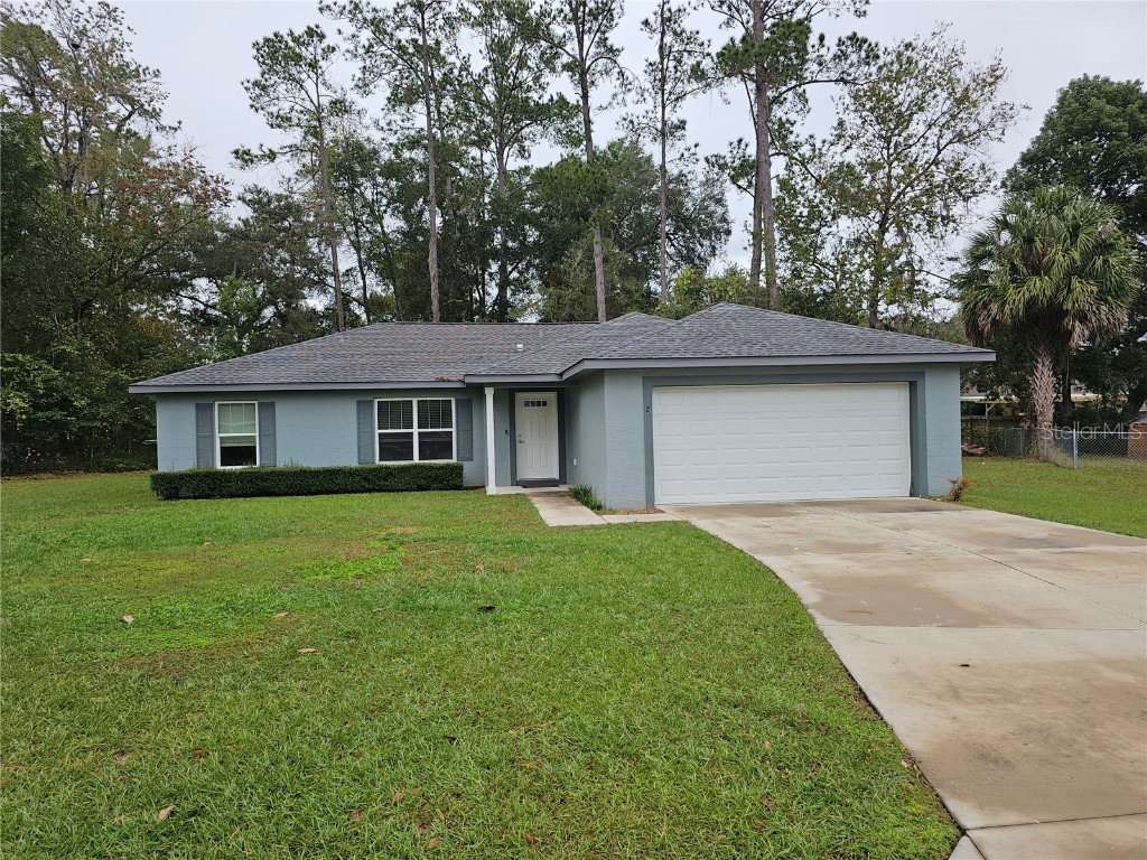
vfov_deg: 58.9
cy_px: 430
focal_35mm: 23
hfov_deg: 73.9
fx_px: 762
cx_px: 574
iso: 10
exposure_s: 1/159
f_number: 1.7
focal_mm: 6.3
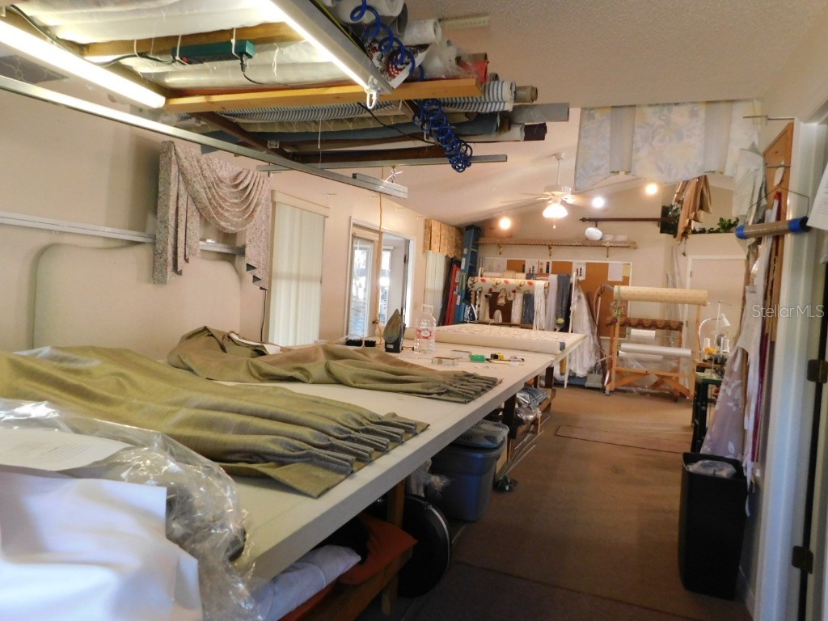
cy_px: 310
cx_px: 414
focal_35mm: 23
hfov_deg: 73.9
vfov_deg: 58.9
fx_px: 550
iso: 360
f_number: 3
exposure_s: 1/30
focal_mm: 4
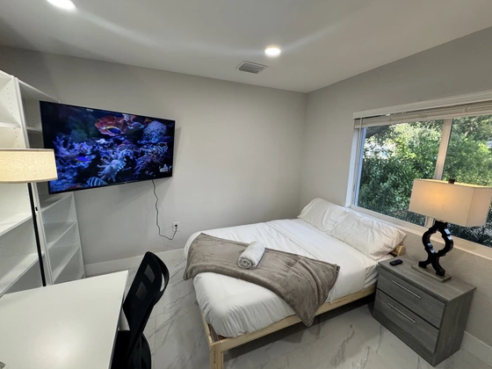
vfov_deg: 81.7
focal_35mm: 15
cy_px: 190
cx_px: 258
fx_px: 213
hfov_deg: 98.1
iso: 125
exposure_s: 1/120
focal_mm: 2.22
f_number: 2.2
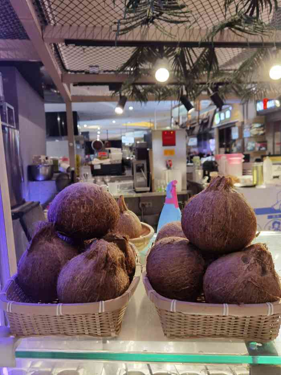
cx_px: 140
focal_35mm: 27
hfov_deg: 51.4
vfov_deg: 65.3
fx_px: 292
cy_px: 188
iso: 50
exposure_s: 1/54.1
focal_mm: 6.71
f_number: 1.9
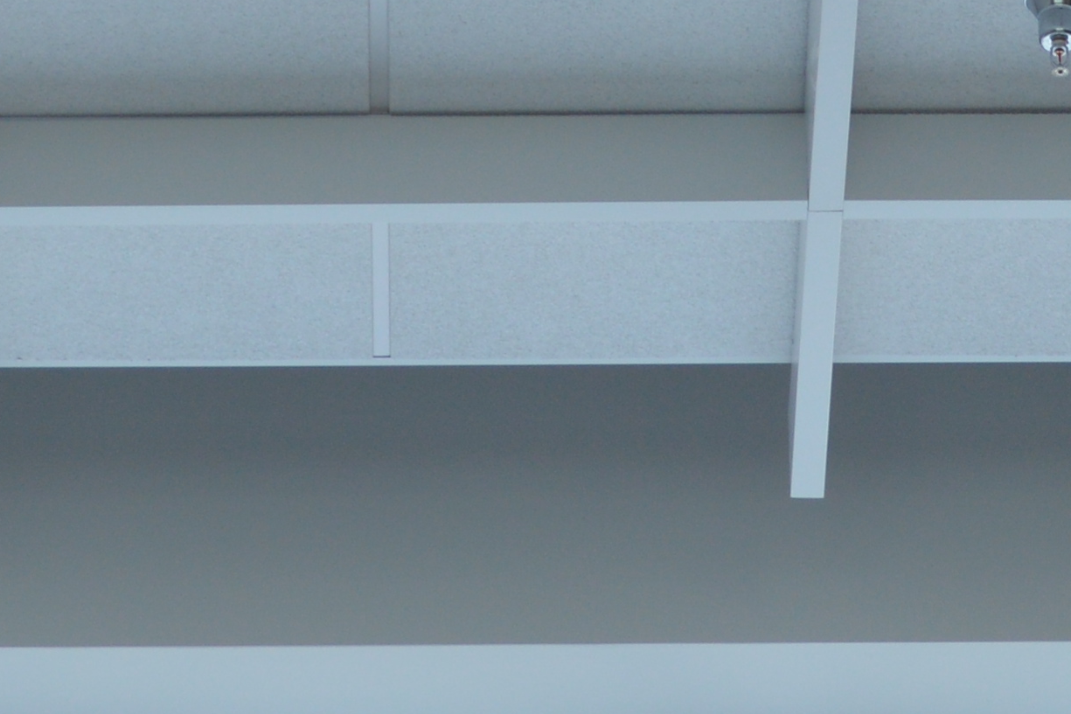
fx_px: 7884
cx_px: 931
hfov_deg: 7.8
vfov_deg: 5.2
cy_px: -248
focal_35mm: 265
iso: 220
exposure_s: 1/125
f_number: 5.6
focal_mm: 36
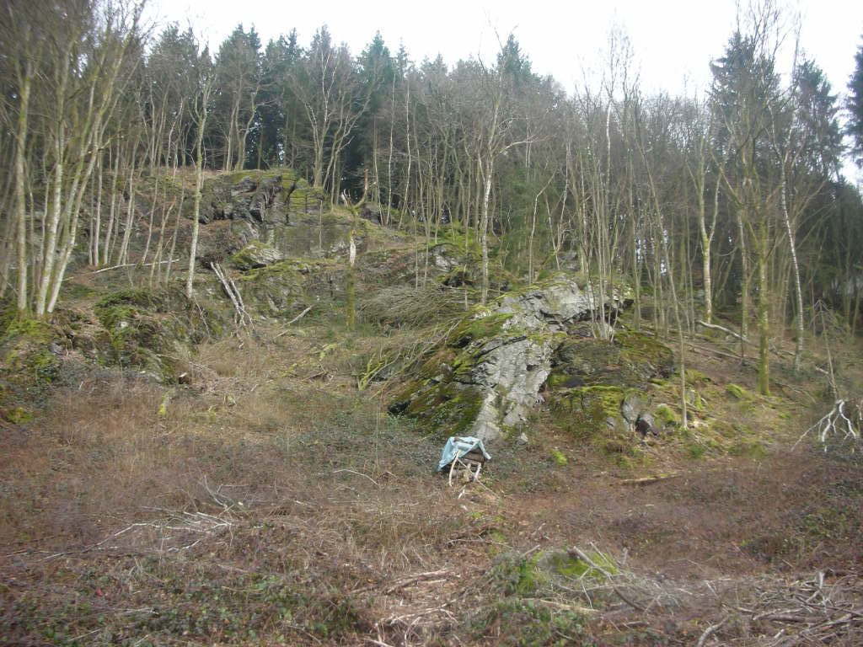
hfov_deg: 52.6
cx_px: 432
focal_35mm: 35
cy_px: 324
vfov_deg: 40.7
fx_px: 873
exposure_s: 1/30
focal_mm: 5.8
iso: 66
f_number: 3
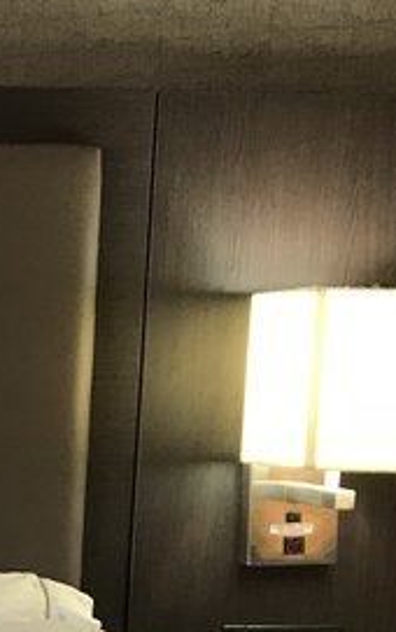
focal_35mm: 112
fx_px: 1929
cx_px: -575
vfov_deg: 17.9
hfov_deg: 10.1
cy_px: 690
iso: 40
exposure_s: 1/24
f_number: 1.8
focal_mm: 3.99
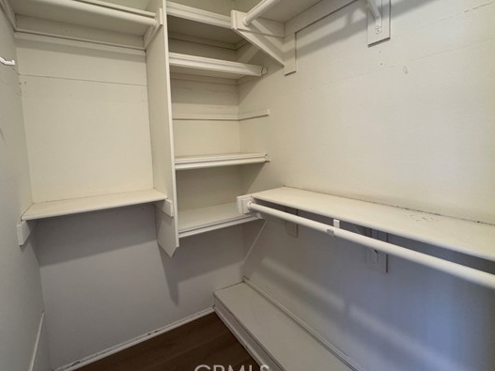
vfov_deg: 74.4
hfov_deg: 90.3
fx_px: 243
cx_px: 209
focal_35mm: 17
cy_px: 162
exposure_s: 1/120
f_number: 2.2
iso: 250
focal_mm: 2.22
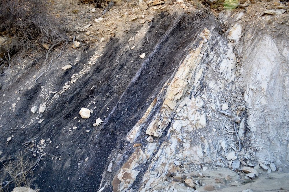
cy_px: 96
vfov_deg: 47.9
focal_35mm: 27
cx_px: 144
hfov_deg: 67.4
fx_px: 217
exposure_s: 1/500
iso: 1000
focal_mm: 18
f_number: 3.5
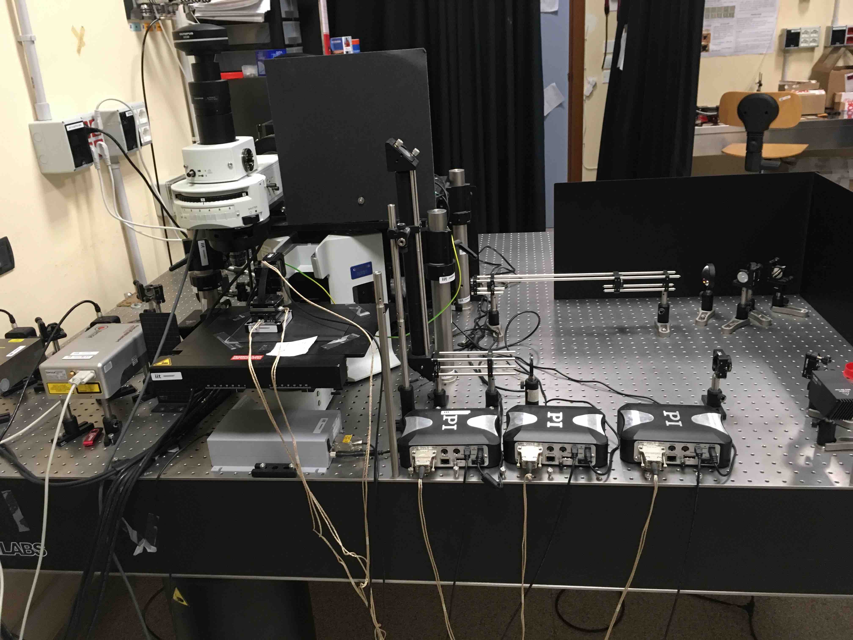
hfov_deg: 61.7
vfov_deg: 48.2
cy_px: 320
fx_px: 715
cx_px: 426
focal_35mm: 29
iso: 160
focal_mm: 4.15
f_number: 2.2
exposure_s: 1/33
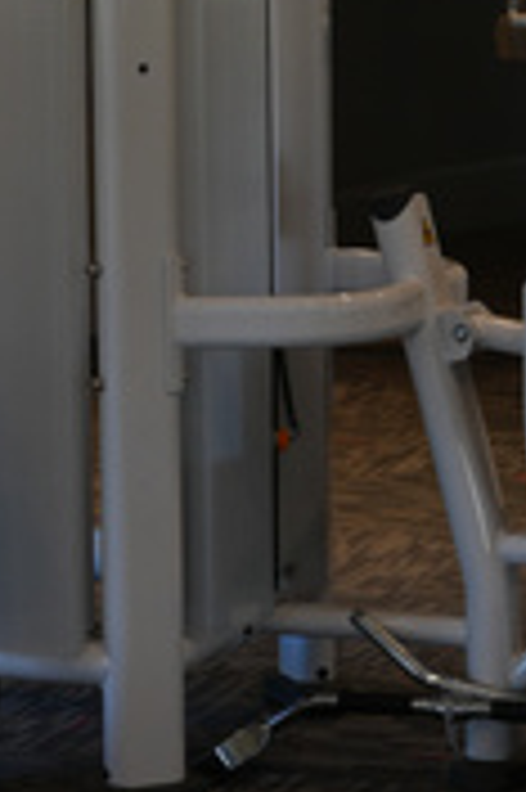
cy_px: -140
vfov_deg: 12.8
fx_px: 3447
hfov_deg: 8.7
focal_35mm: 157
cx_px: -13
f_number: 2.8
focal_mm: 24
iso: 100
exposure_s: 1/50
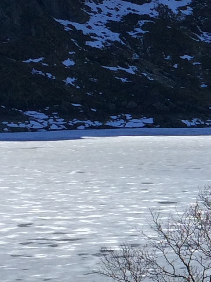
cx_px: 482
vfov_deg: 13.1
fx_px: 1203
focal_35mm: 148
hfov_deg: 9.1
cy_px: 290
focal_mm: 4.15
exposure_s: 1/1866
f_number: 2.2
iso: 32
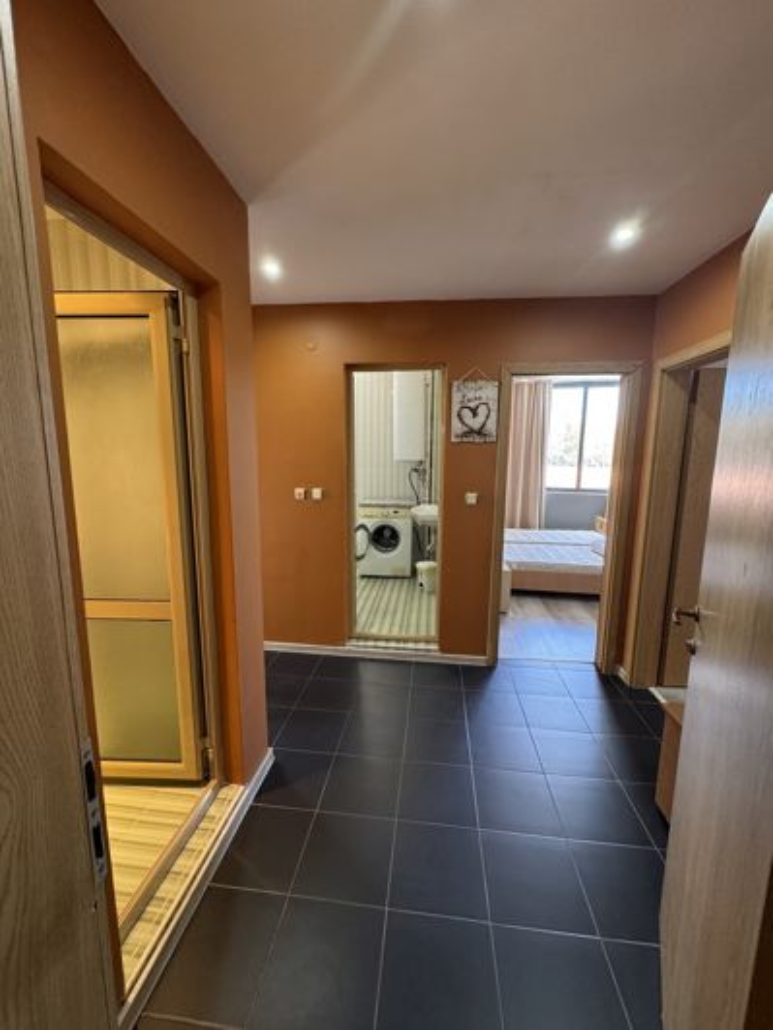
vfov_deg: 102.1
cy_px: 515
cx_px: 386
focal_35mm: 14
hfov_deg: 85.7
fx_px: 417
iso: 320
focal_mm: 2.22
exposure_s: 1/50
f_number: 2.2
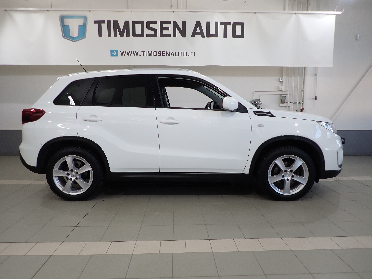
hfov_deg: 69.4
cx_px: 186
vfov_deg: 54.9
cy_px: 140
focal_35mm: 25
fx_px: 269
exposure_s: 1/100
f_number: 2
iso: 100
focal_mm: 4.5
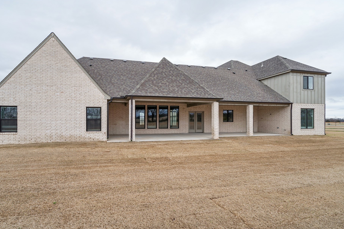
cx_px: 157
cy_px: 120
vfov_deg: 63.0
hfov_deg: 85.1
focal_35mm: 20
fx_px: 187
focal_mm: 17.5
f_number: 5.6
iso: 200
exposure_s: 1/640
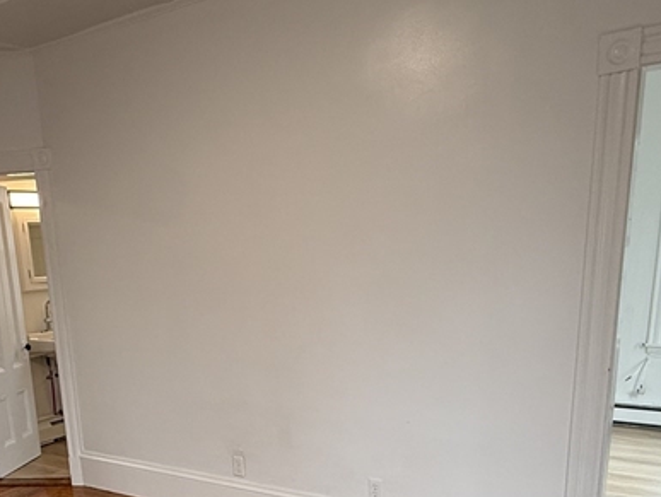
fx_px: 707
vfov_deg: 36.3
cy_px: 451
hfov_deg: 49.6
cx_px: 248
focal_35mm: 37
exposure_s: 1/120
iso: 100
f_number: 2.2
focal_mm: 2.22
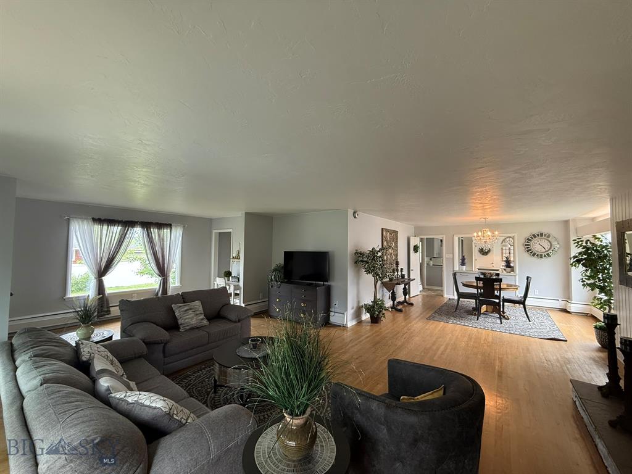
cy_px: 237
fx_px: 256
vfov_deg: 85.7
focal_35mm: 14
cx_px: 316
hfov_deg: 102.1
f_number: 2.2
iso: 250
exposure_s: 1/60
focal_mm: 2.22
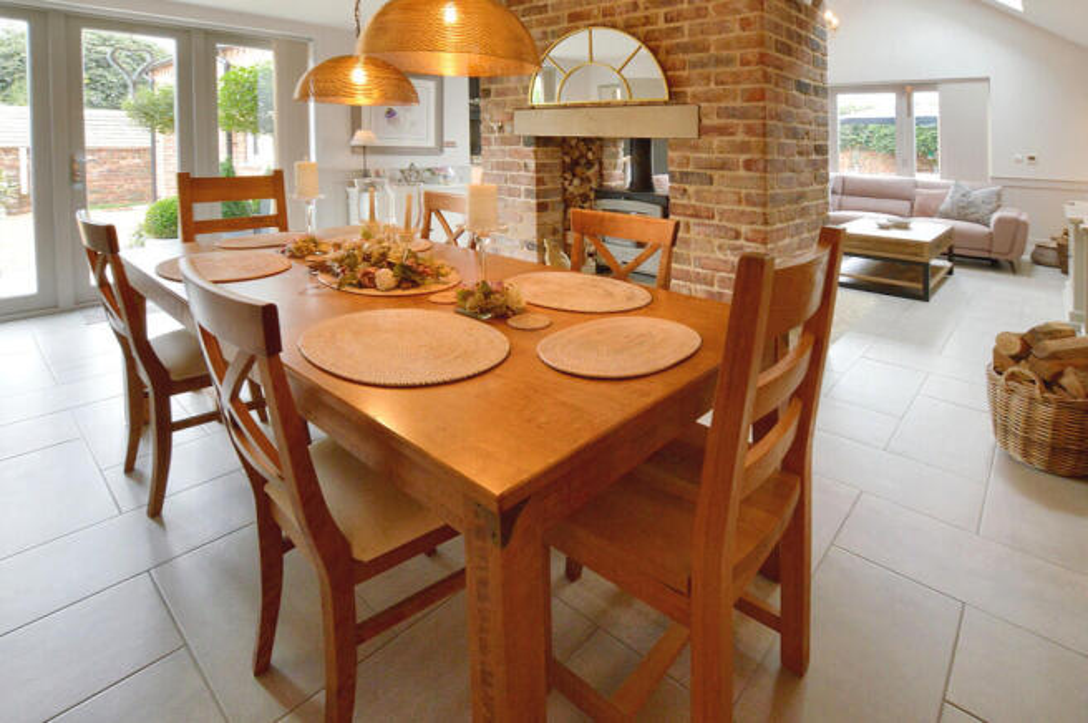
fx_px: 453
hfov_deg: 100.4
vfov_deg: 77.2
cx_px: 544
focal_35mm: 15
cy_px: 362
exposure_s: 1/15
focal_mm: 10
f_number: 10
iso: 560
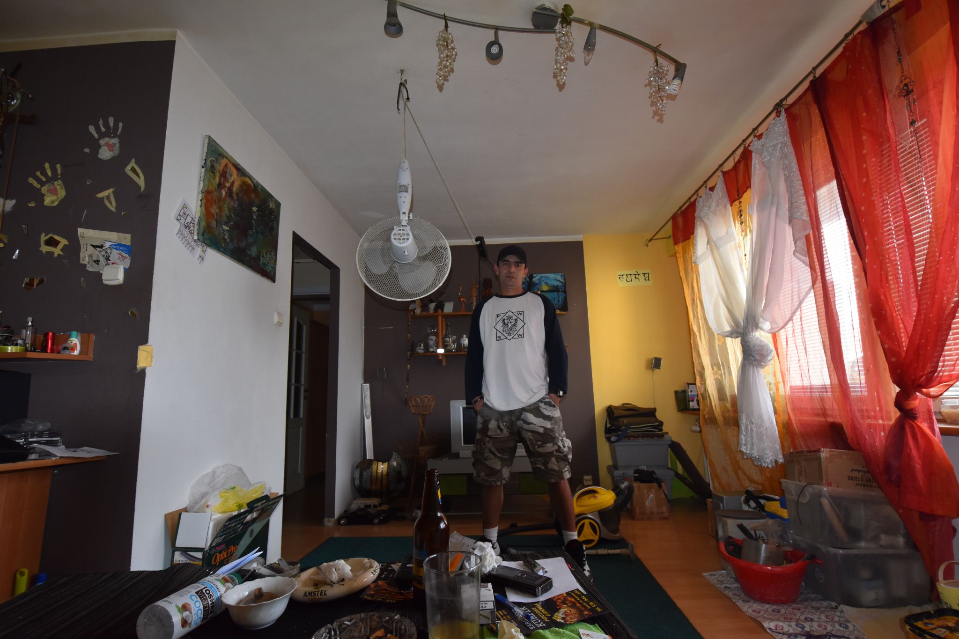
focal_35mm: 16
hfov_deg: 95.0
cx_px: 480
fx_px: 439
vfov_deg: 72.0
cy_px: 320
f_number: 5.6
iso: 800
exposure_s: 1/125
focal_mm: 11
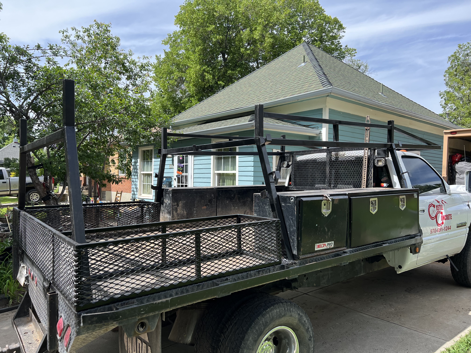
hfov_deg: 67.3
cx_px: 236
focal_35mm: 26
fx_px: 354
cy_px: 176
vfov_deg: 53.1
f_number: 1.5
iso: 50
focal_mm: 5.7
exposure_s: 1/1621
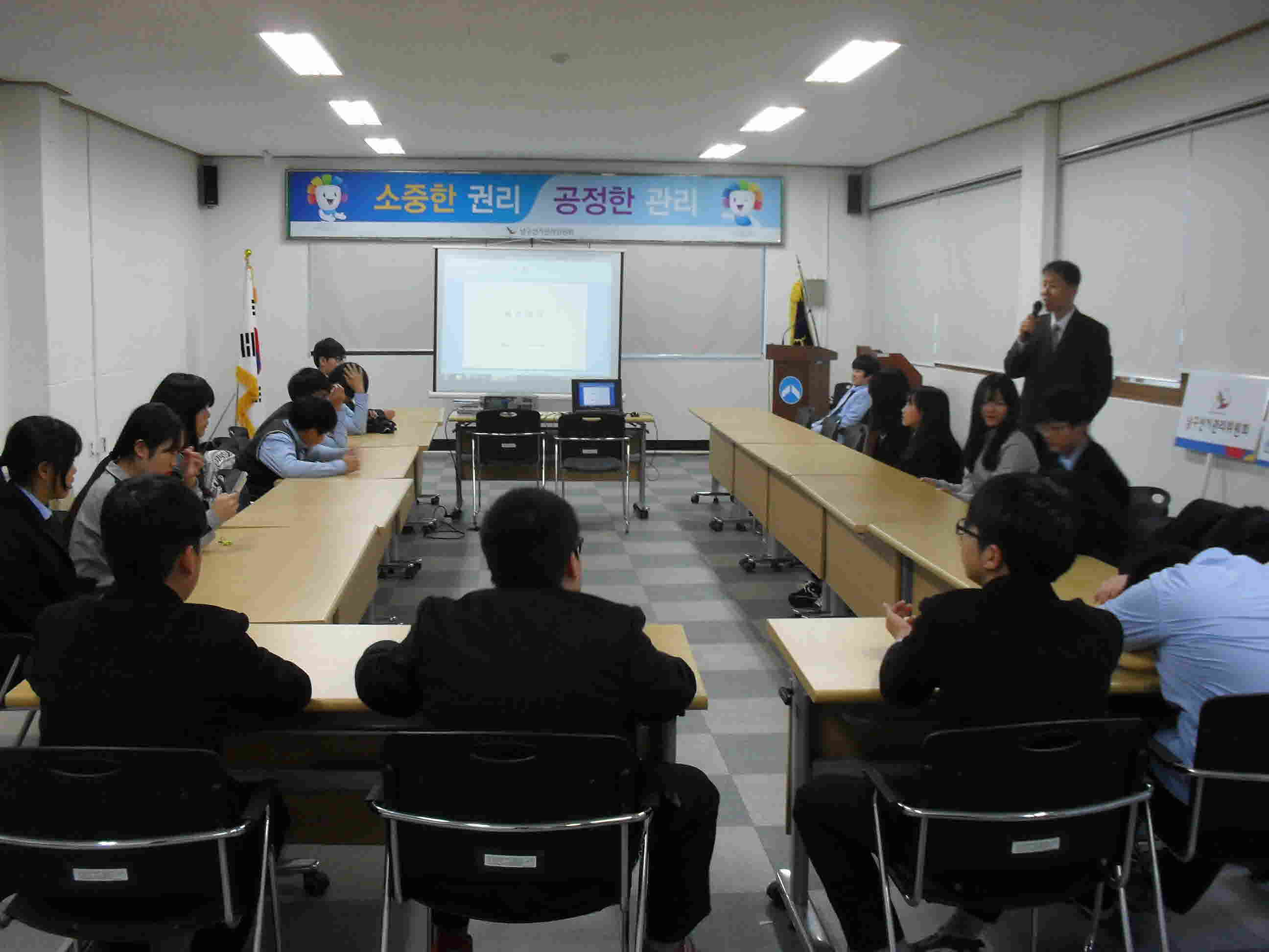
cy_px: 476
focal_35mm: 35
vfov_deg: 40.7
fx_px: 1283
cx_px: 634
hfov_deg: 52.6
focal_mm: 6.3
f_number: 3.2
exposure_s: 1/20
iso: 200
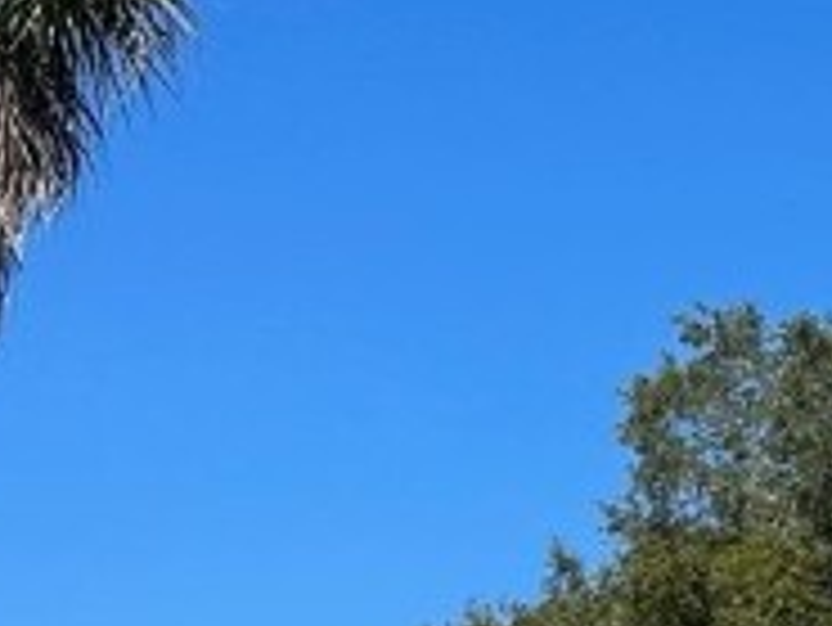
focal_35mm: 133
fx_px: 3199
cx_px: 1444
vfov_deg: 10.6
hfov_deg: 13.5
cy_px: 1058
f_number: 1.78
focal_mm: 6.86
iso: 80
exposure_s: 1/5000
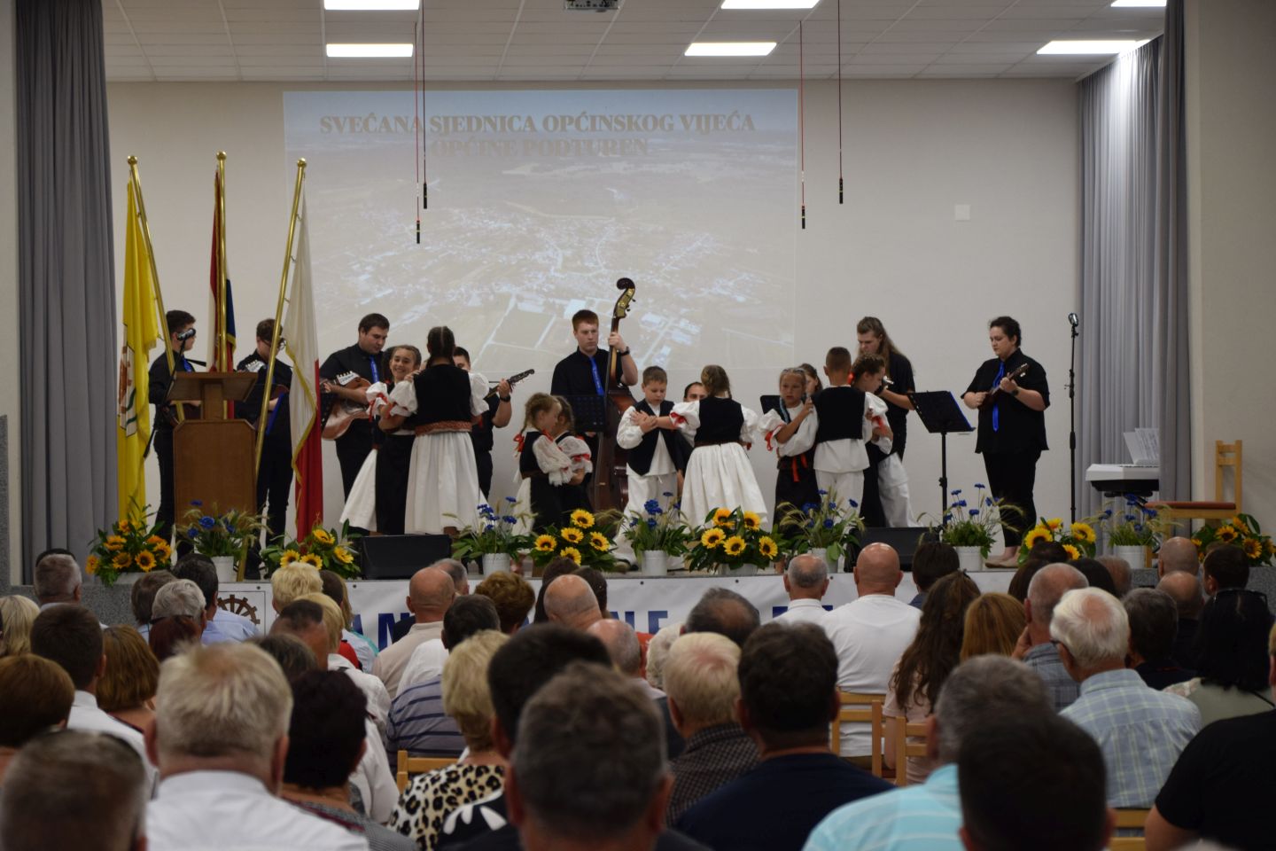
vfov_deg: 14.0
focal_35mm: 98
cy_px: 426
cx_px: 638
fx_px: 3456
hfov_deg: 20.9
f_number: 5
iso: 720
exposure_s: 1/60
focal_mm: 65
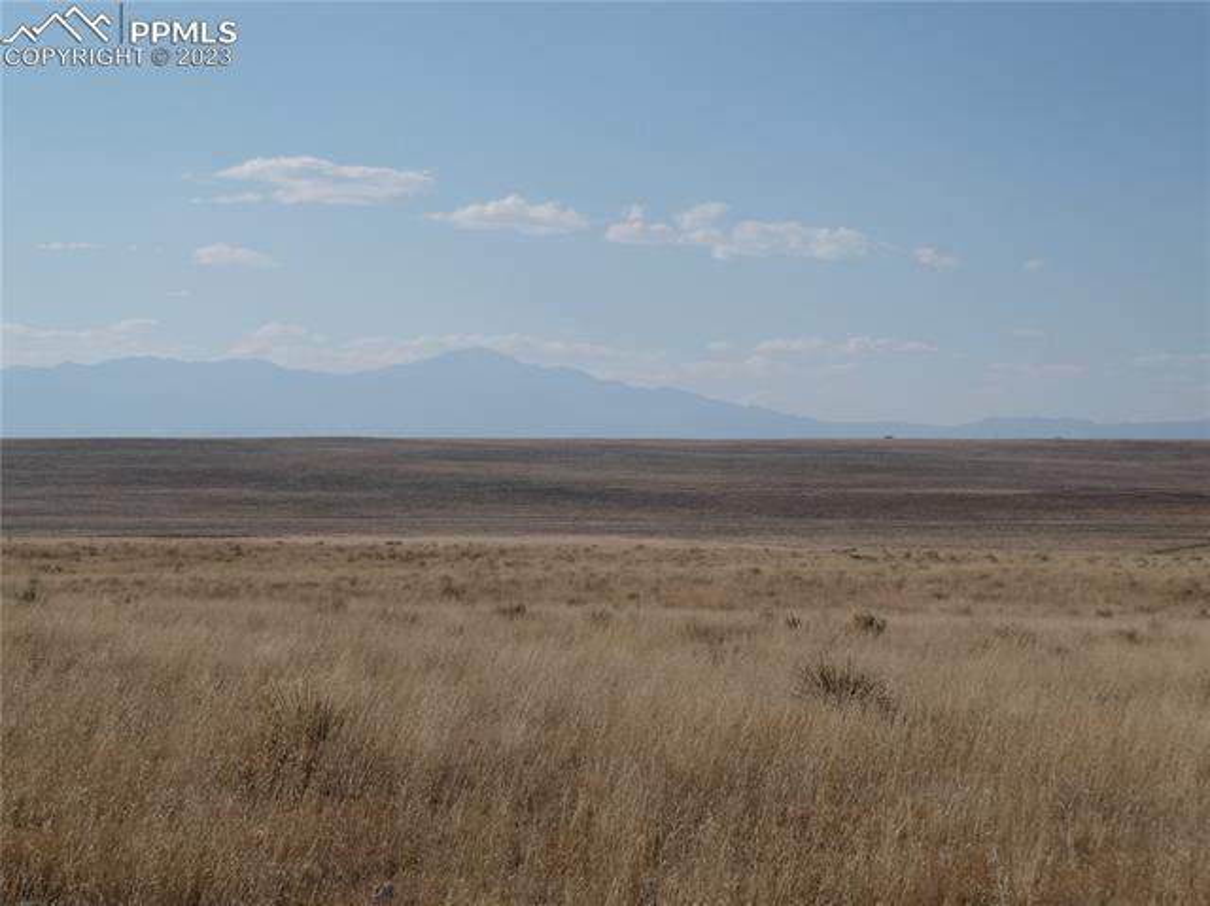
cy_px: 453
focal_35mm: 90
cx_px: 605
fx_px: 3144
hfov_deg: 21.8
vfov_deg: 16.4
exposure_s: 1/800
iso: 80
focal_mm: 16.1
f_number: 5.6
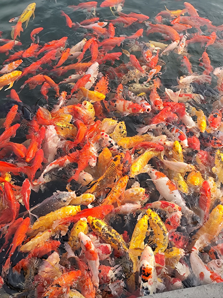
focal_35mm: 37
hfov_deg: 38.7
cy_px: 149
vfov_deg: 50.1
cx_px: 112
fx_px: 318
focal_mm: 6.14
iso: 50
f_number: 1.65
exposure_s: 1/286
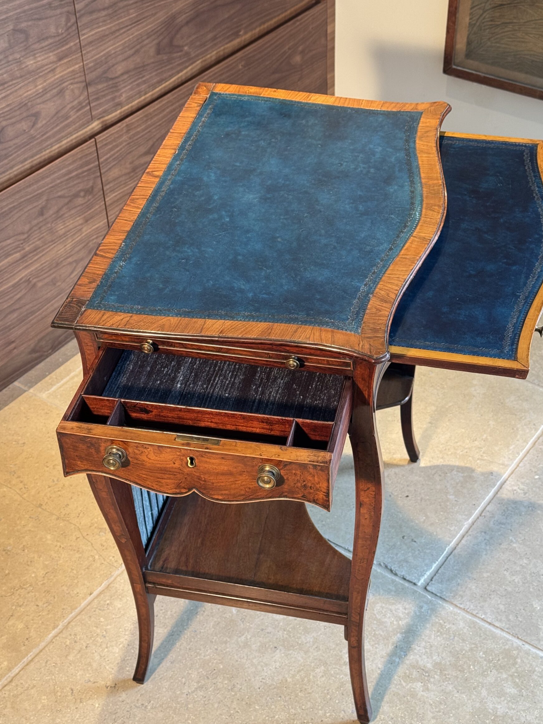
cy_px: 372
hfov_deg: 27.5
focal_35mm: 53
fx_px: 1108
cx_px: 294
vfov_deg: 36.2
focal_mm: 6.76
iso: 80
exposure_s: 1/50
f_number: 1.78
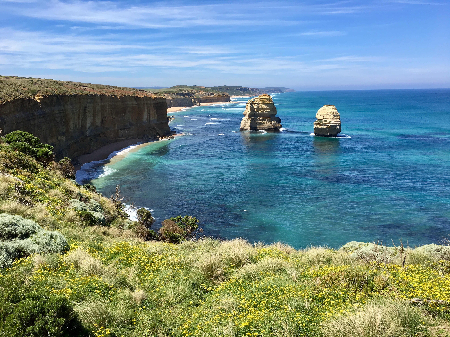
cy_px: 168
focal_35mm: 29
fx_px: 377
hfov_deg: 61.7
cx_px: 225
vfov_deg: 48.2
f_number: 2.2
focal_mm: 4.15
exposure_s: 1/1832
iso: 25
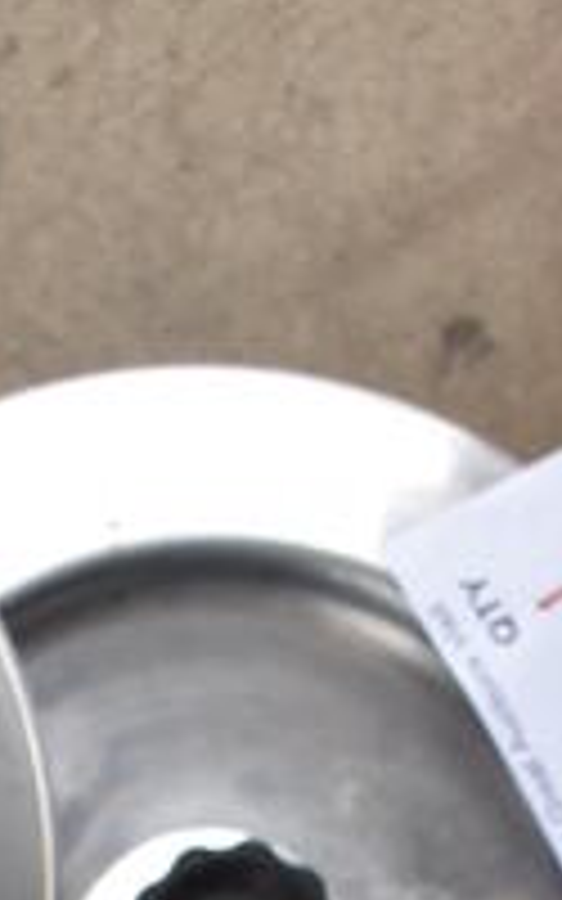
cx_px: -112
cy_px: 1955
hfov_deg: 8.4
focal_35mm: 154
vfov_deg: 11.8
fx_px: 3774
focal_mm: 22
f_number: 5
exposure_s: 1/250
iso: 400
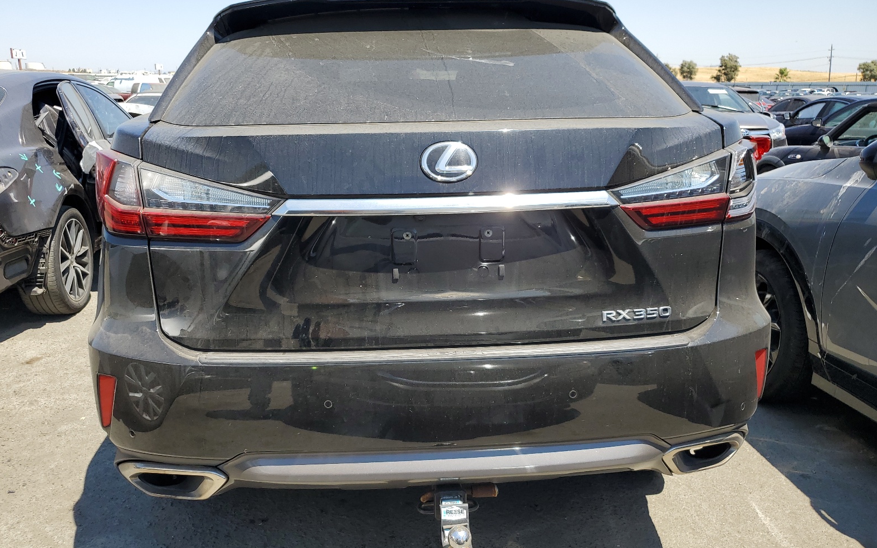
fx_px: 669
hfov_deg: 66.5
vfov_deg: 44.5
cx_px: 434
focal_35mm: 28
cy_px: 279
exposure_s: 1/1667
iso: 50
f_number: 1.5
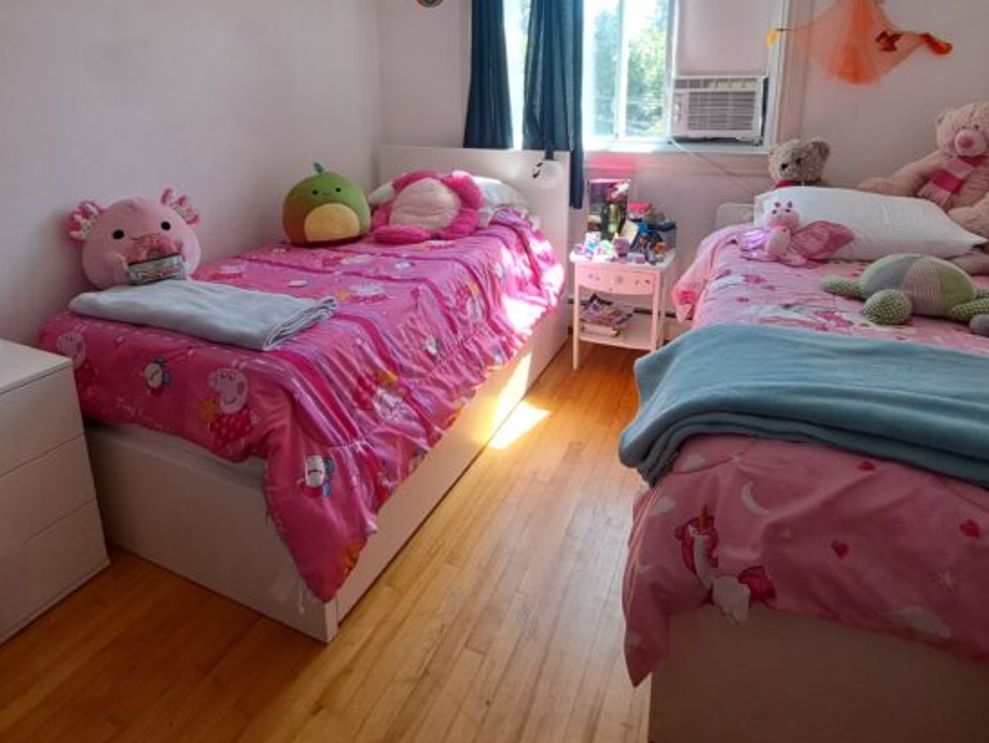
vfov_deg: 66.7
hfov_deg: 84.6
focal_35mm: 19
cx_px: 519
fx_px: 543
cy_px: 242
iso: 64
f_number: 2.2
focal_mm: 1.74
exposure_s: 1/50
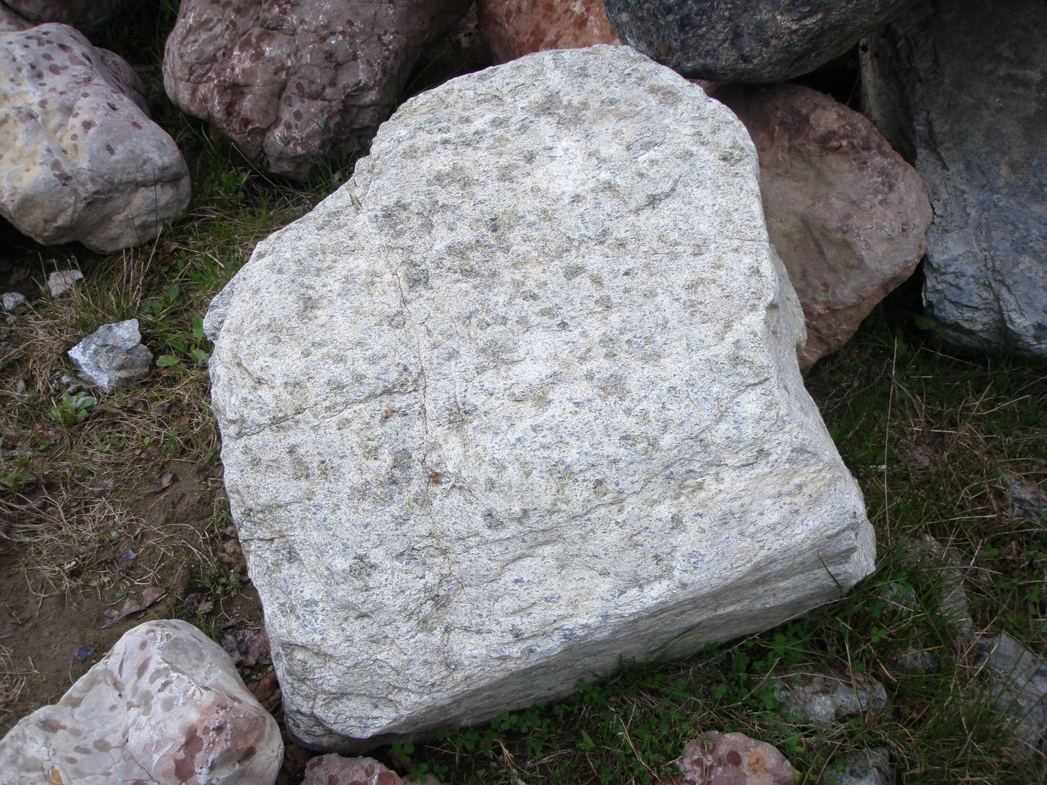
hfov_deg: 49.0
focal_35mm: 38
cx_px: 524
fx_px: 1149
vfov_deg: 37.7
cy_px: 392
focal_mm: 6.7
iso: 50
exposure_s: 1/200
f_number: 3.5
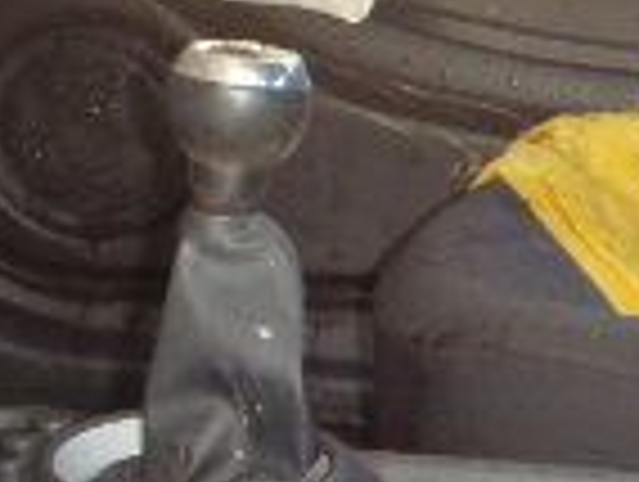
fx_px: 2330
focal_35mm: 126
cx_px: 1202
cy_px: 122
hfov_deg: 13.7
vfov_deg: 11.8
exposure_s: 1/50
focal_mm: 5
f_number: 3.9
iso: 200
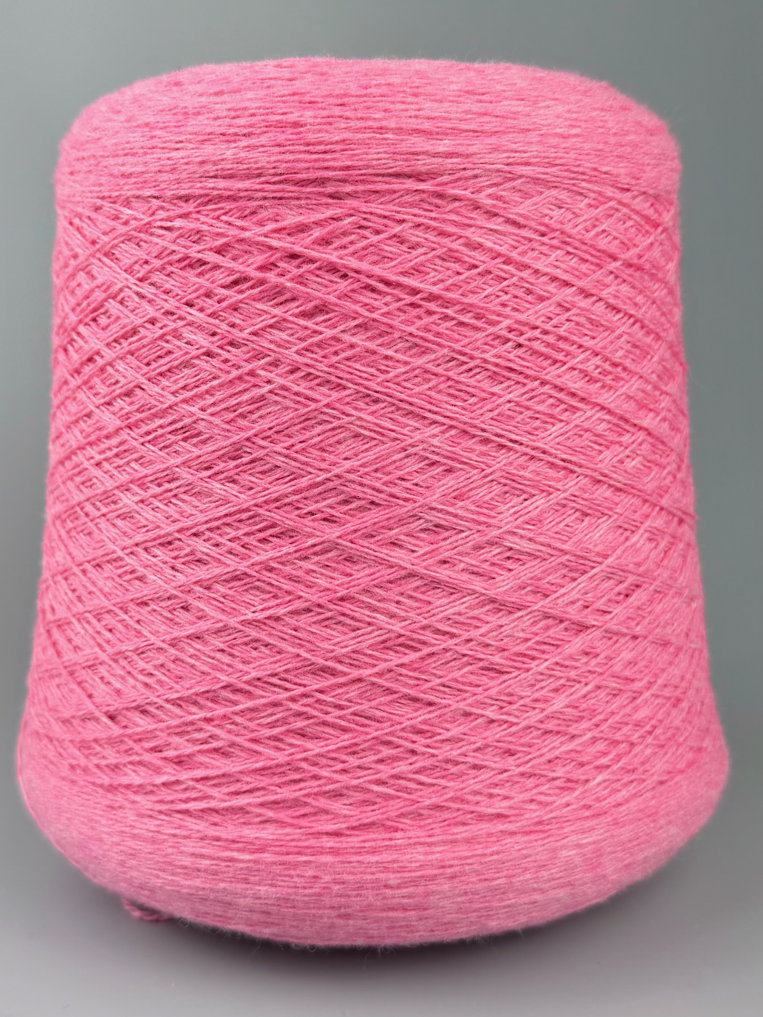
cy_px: 508
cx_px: 382
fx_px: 705
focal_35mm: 24
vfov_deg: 71.6
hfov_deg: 56.8
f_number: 1.78
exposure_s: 1/589
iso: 80
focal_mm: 6.76
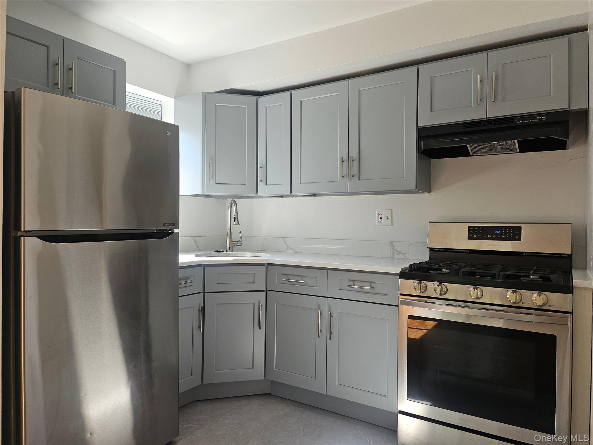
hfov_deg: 71.6
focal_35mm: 24
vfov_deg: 56.8
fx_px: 411
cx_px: 296
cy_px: 222
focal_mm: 5
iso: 100
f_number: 1.8
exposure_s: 1/180
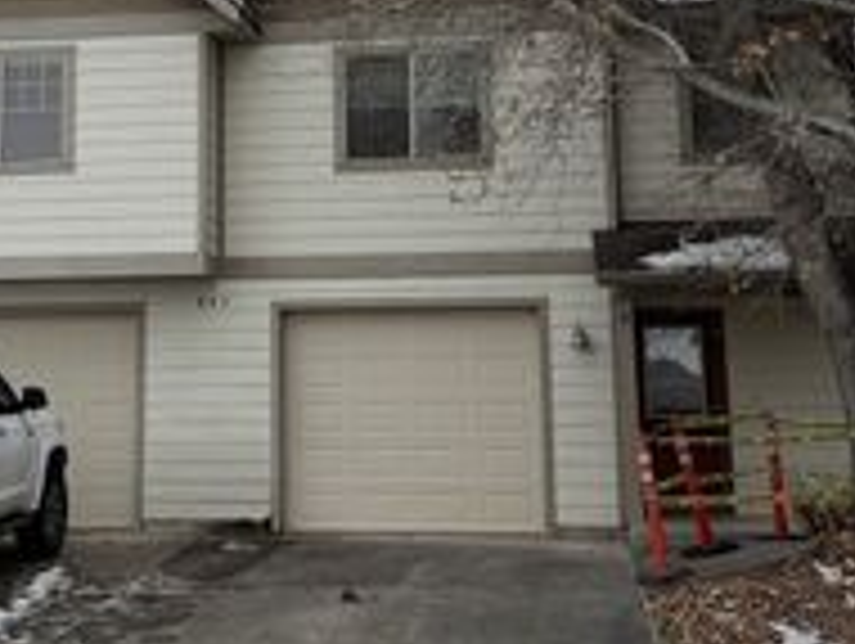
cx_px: 279
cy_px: 164
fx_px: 1558
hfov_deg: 30.4
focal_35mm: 63
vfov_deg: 23.1
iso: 80
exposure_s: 1/2445
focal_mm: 6.76
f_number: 1.78
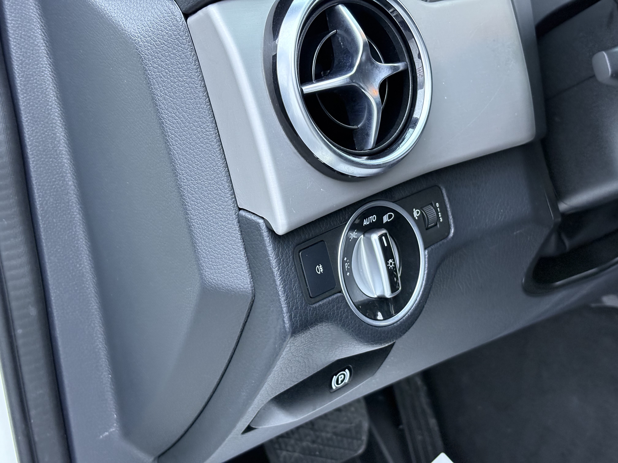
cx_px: 309
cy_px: 232
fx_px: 928
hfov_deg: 36.8
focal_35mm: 52
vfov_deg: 28.0
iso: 250
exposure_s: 1/33
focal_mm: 5.96
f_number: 1.6
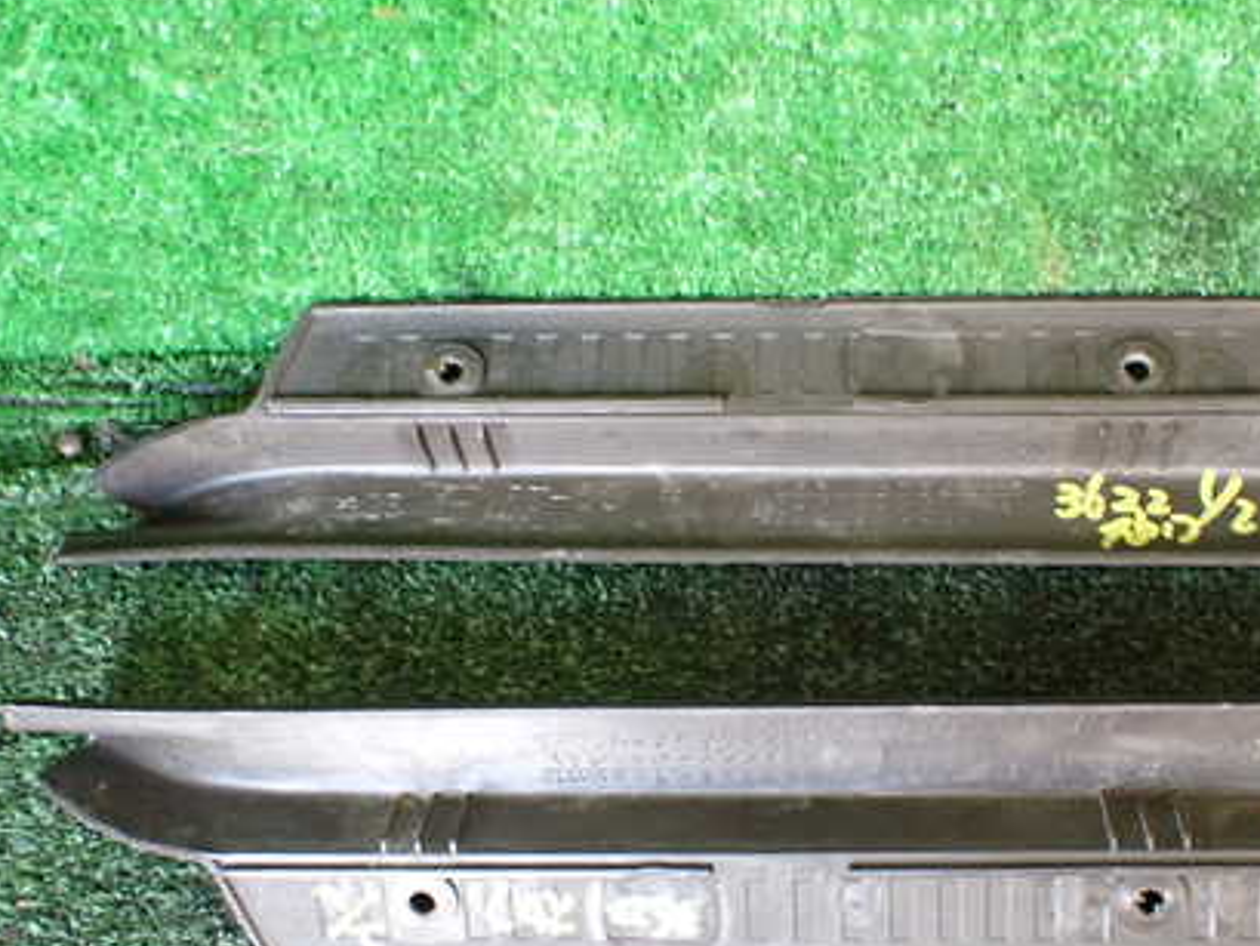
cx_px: 792
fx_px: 1602
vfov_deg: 32.8
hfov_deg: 42.6
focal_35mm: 44
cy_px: 570
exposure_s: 1/60
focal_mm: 5.4
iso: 800
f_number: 2.3
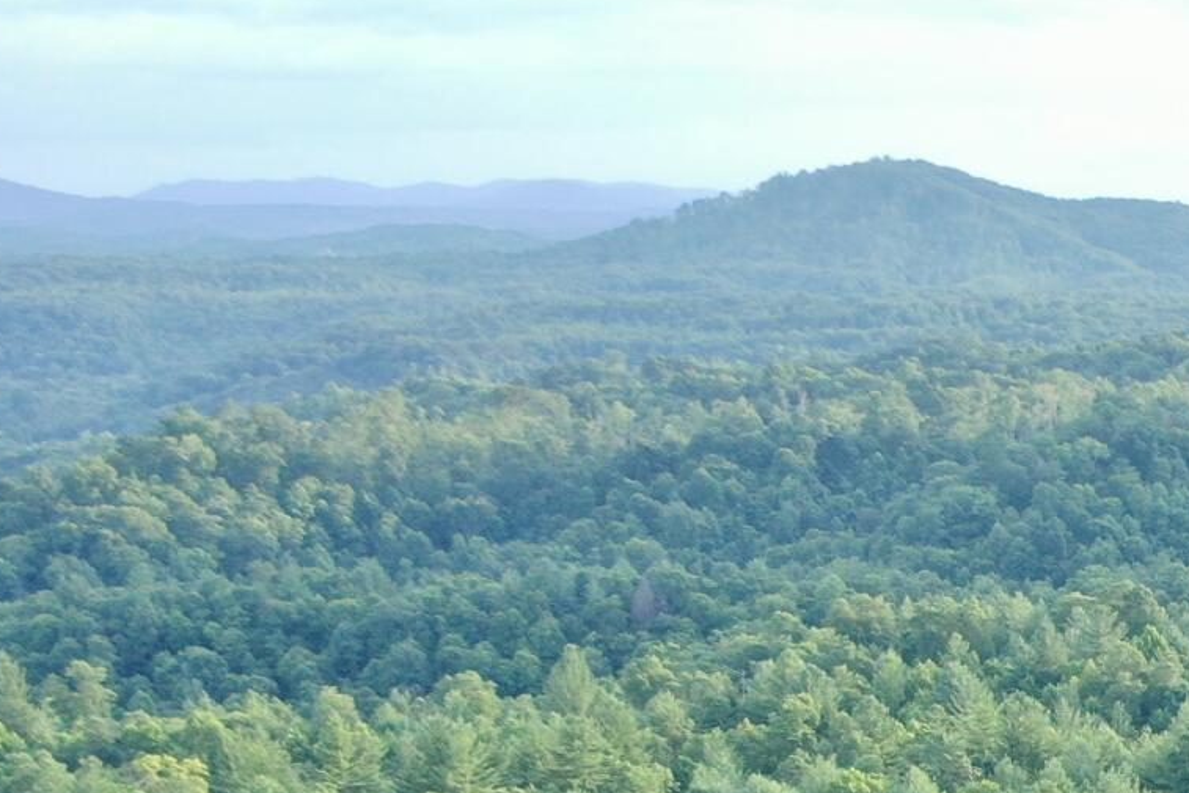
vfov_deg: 11.2
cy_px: 1559
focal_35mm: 111
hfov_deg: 16.4
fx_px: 3667
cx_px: 1905
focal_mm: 10.26
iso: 100
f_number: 2.8
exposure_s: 1/120
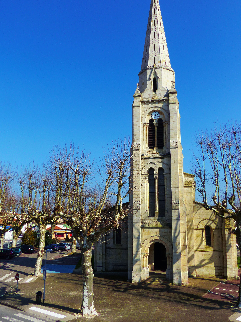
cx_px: 120
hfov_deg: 45.4
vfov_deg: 58.4
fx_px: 288
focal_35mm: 31
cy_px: 161
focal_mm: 5.6
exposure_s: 1/1300
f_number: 4
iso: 100
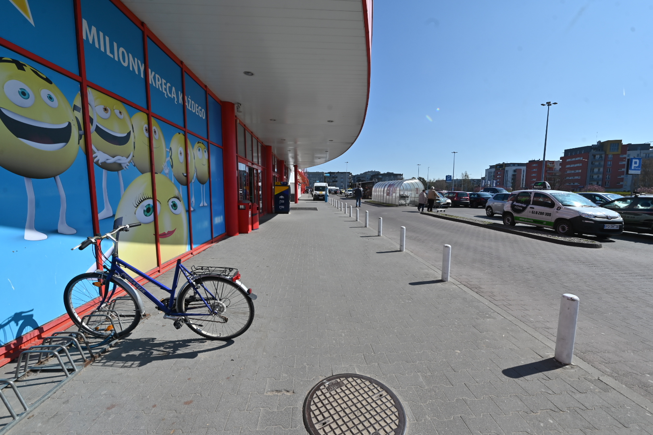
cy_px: 218
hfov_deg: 104.3
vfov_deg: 81.2
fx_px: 254
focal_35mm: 14
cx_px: 326
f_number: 9
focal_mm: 14
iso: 100
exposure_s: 1/500
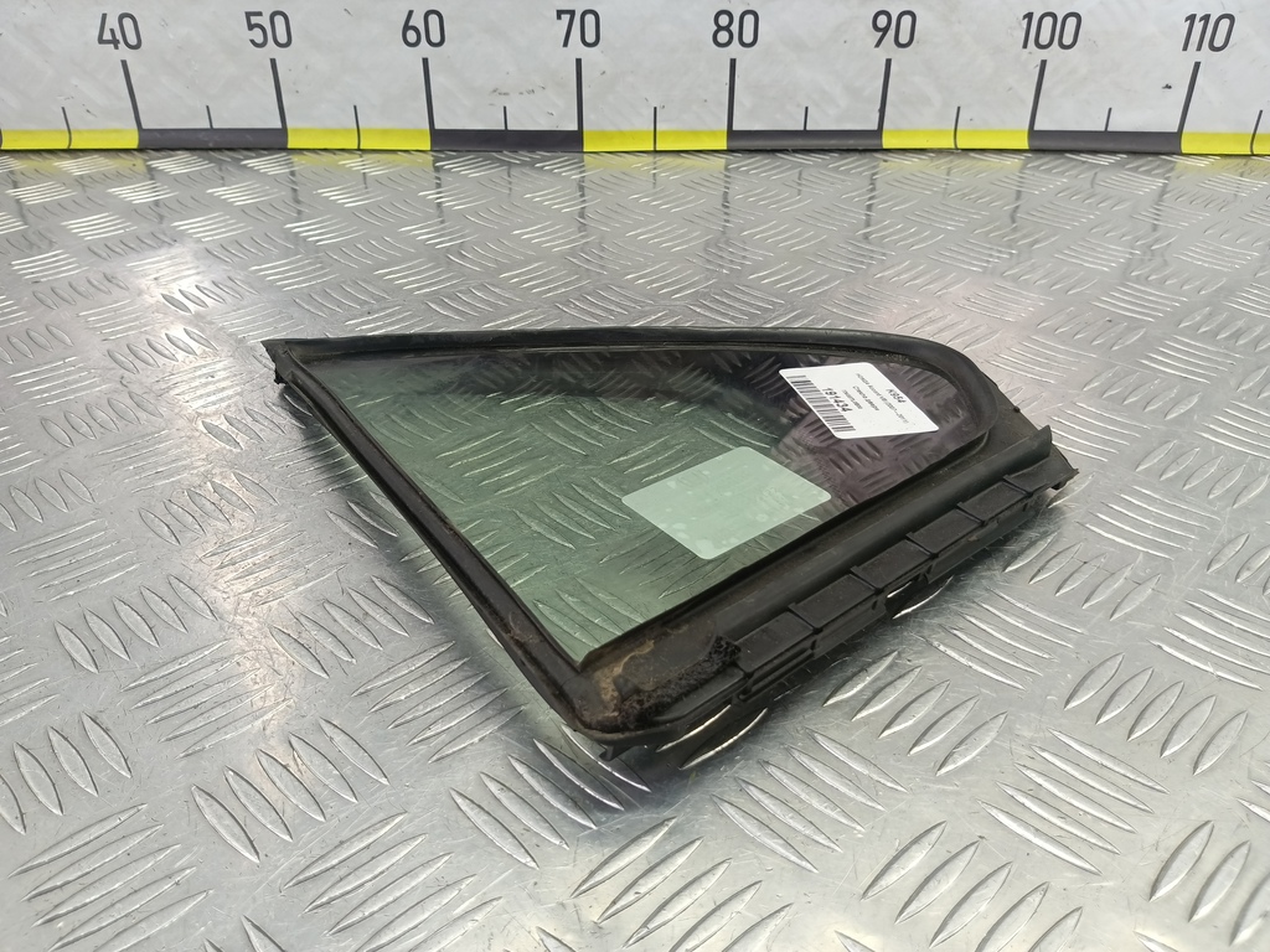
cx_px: 635
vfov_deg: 51.4
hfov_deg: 65.3
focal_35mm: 27
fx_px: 991
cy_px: 476
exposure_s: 1/50
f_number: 1.6
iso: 172
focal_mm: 4.11
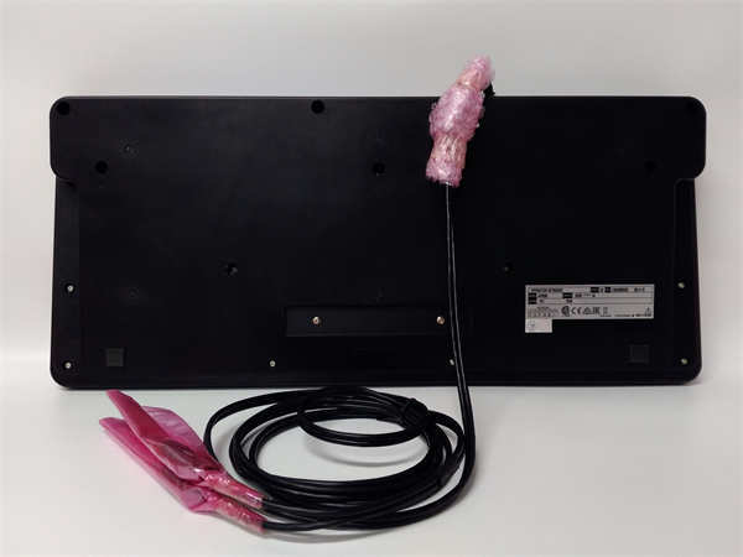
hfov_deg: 65.3
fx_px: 580
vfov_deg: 51.4
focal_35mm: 27
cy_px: 278
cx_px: 372
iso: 261
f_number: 2
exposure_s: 1/33
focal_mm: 3.79
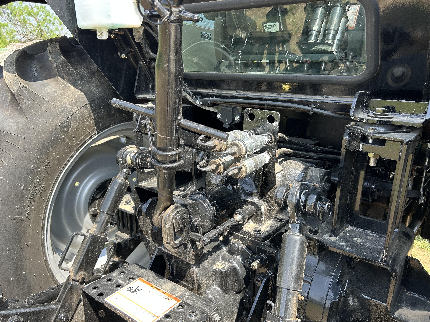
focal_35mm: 27
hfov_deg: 65.3
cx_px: 214
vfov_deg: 51.3
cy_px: 167
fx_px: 335
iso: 50
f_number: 1.5
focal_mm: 5.7
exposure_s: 1/408
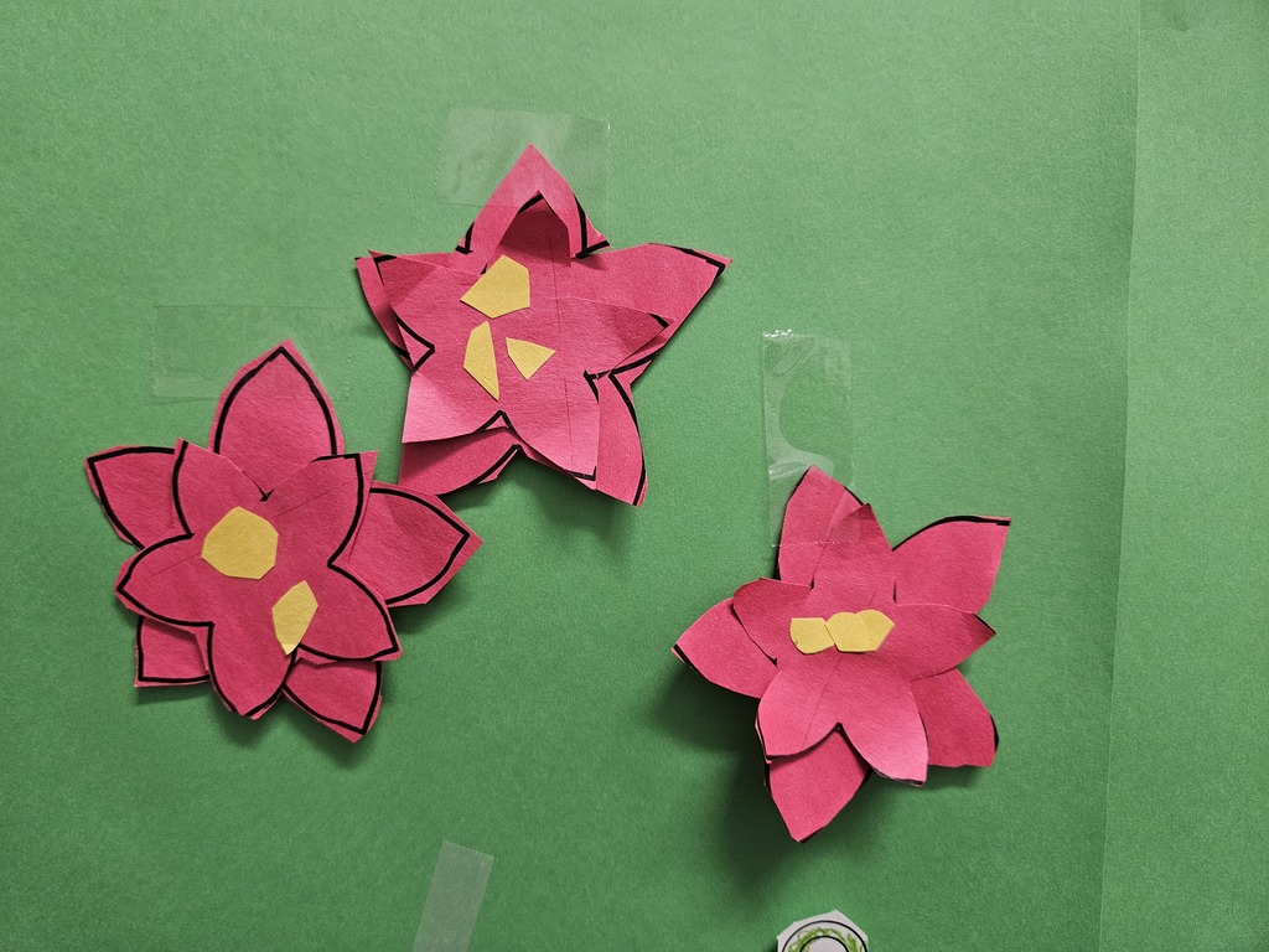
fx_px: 843
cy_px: 476
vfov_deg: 58.9
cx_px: 634
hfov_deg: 73.9
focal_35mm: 23
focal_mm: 5.4
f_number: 1.8
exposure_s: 1/120
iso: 640
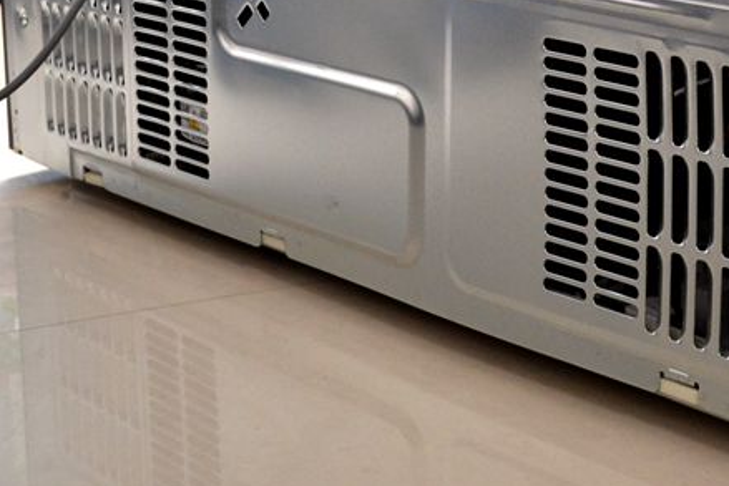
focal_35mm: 84
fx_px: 1701
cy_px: -67
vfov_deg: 15.8
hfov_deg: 23.7
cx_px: 609
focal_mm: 24
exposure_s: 1/60
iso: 1100
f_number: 4
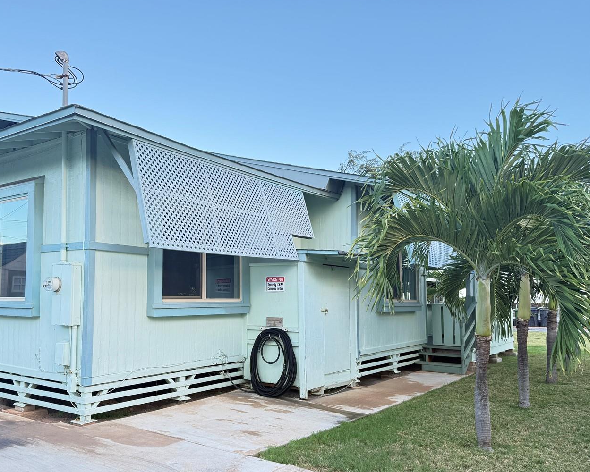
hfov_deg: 57.9
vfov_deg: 48.4
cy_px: 262
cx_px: 215
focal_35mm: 30
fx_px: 524
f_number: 1.78
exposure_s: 1/218
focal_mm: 6.76
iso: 100
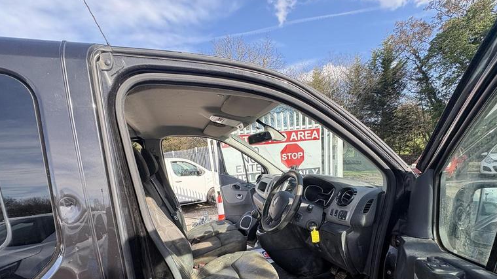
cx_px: 261
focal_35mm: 18
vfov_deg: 57.4
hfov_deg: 92.6
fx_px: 237
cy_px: 215
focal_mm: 2.22
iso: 50
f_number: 2.2
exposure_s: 1/307
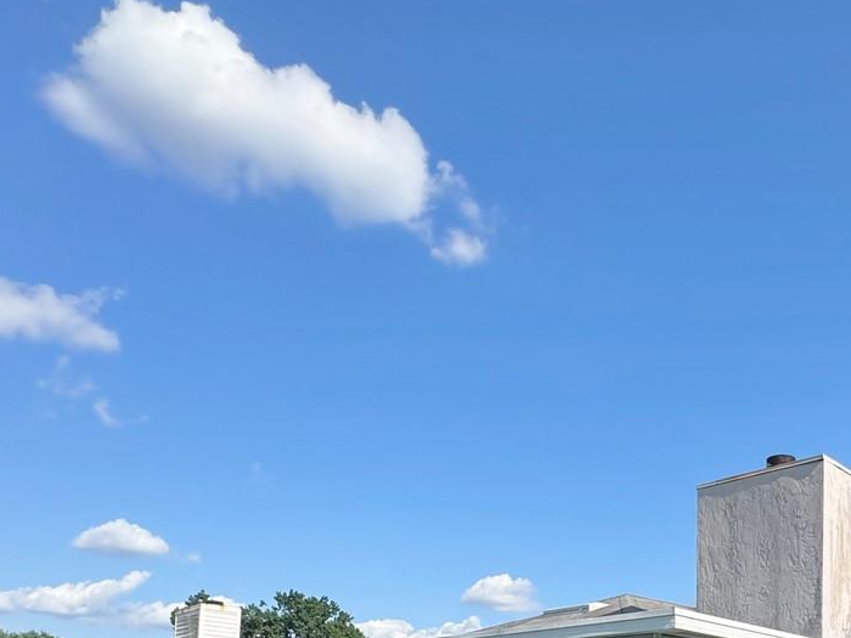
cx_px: 675
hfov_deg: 53.2
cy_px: 704
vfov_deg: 37.1
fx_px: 787
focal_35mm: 32
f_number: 2.2
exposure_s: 1/1672
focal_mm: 2.22
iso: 50
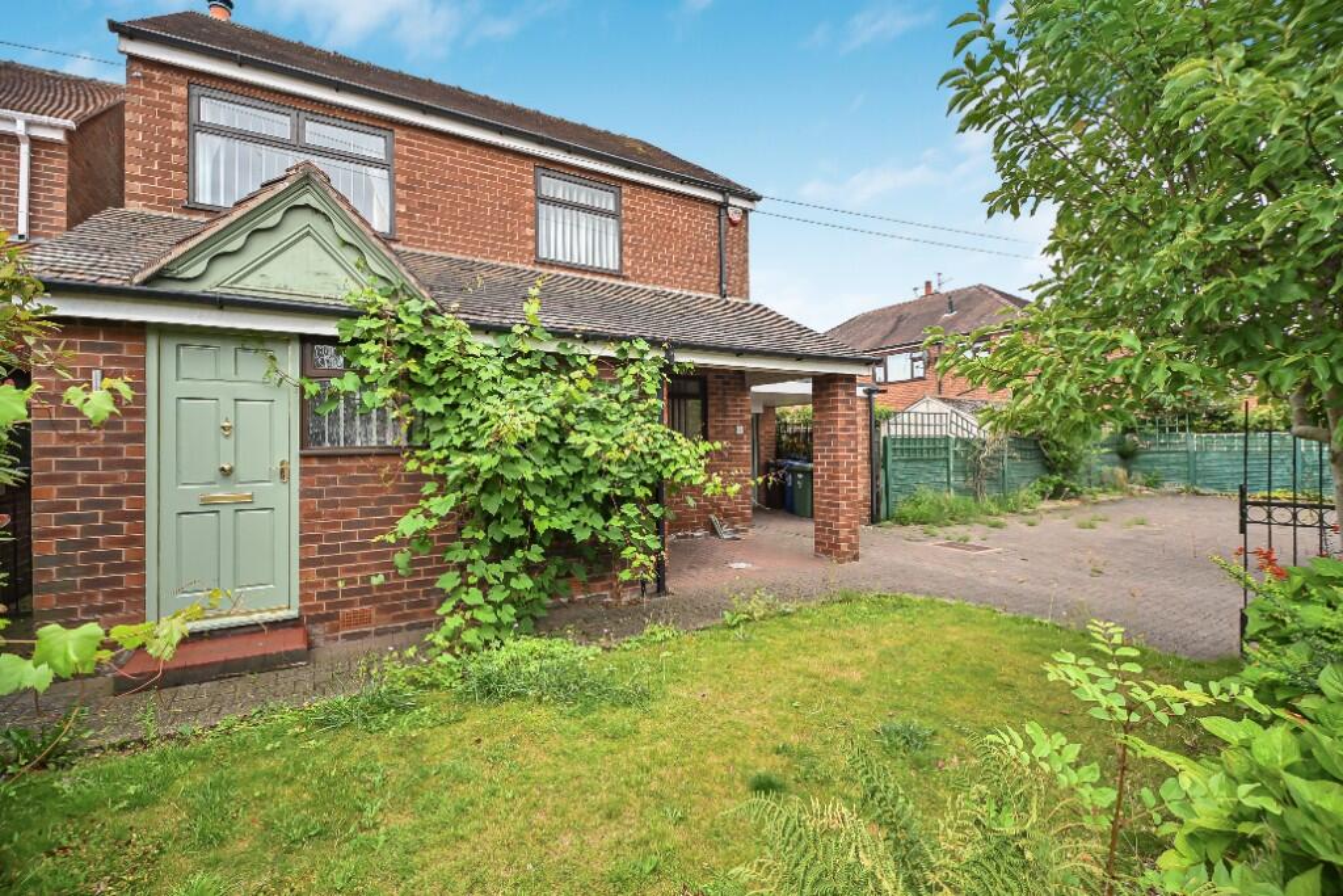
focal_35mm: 16
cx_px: 672
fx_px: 597
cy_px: 448
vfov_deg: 73.8
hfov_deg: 96.7
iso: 160
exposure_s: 1/250
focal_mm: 16
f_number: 5.6
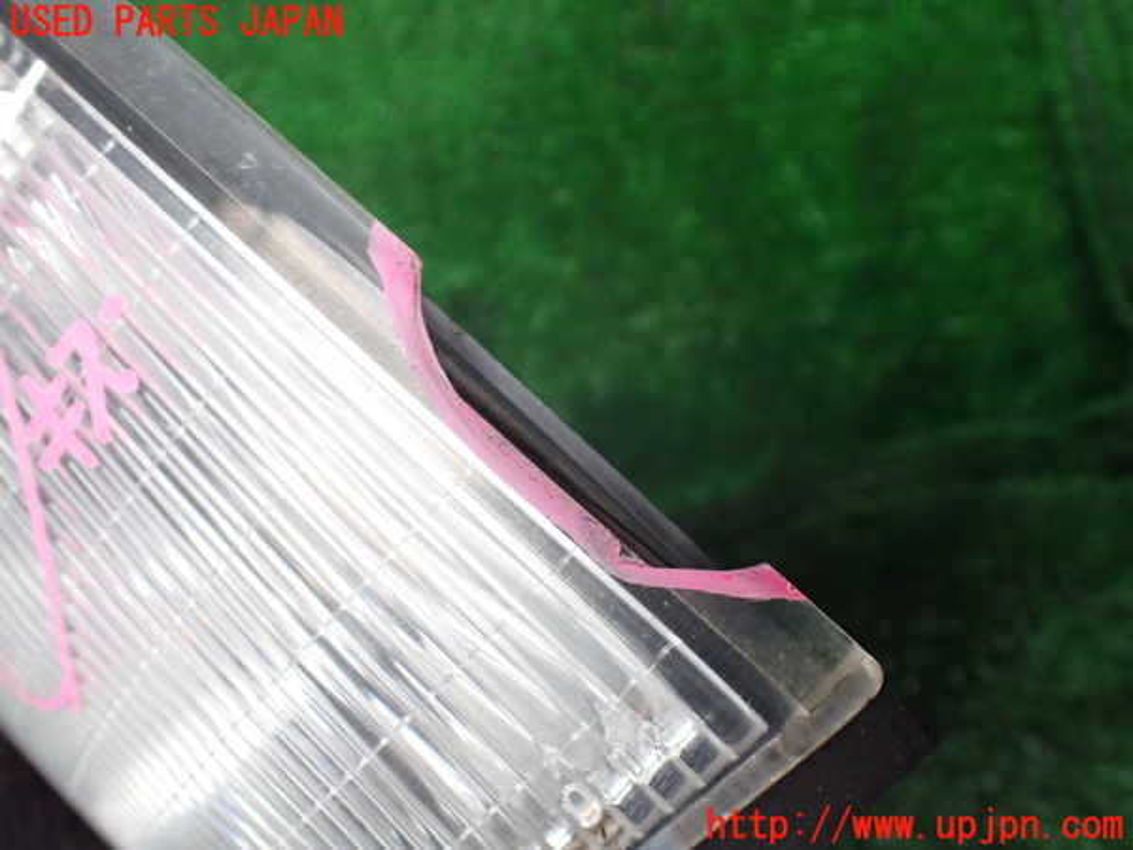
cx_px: 566
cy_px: 425
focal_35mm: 30
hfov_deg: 60.0
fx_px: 982
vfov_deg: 46.8
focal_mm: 5.4
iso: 500
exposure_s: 1/125
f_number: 2.3
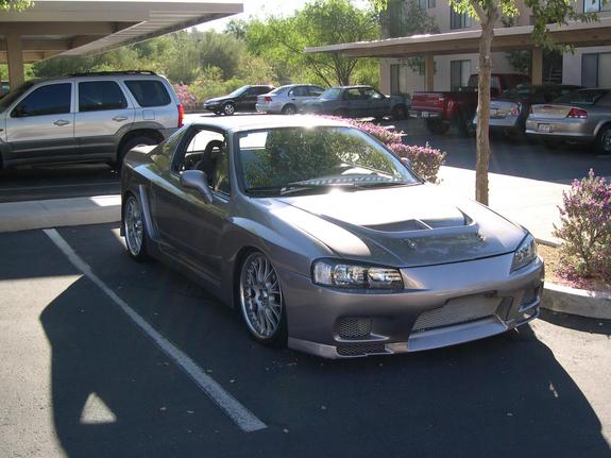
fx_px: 741
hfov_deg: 44.8
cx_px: 306
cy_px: 229
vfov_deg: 34.3
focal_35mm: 42
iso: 100
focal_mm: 9
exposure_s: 1/320
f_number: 8
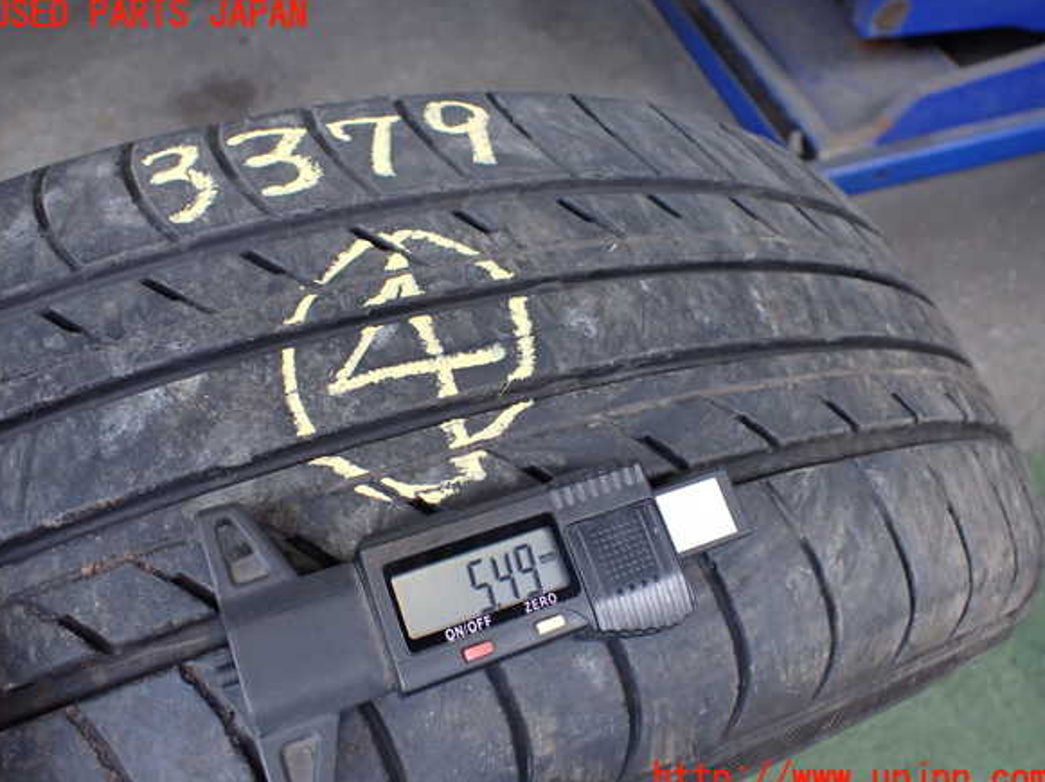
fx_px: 935
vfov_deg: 45.4
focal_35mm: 31
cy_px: 397
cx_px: 520
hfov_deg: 58.4
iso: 250
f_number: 2.3
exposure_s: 1/125
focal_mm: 5.4
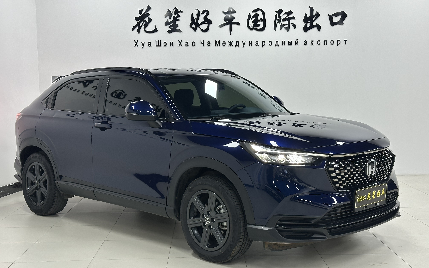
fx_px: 596
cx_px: 215
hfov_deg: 39.6
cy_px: 143
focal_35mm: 51
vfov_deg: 25.3
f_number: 1.78
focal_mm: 6.86
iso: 64
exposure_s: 1/100
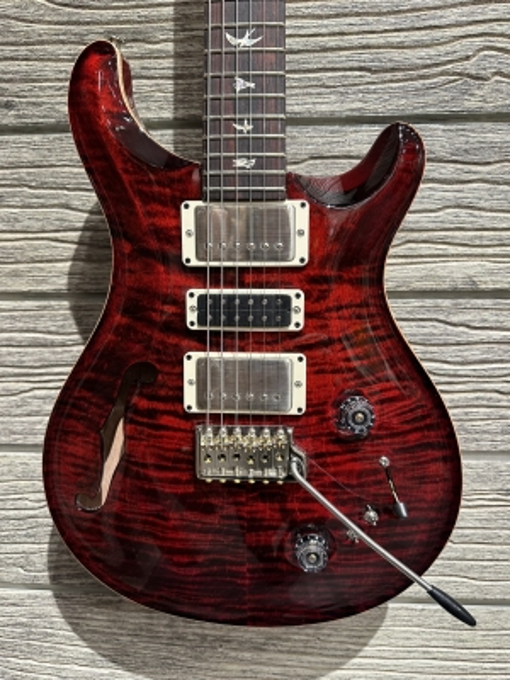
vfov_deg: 71.6
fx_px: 471
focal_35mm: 24
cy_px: 340
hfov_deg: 56.8
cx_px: 255
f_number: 1.78
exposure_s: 1/60
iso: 250
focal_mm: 6.86
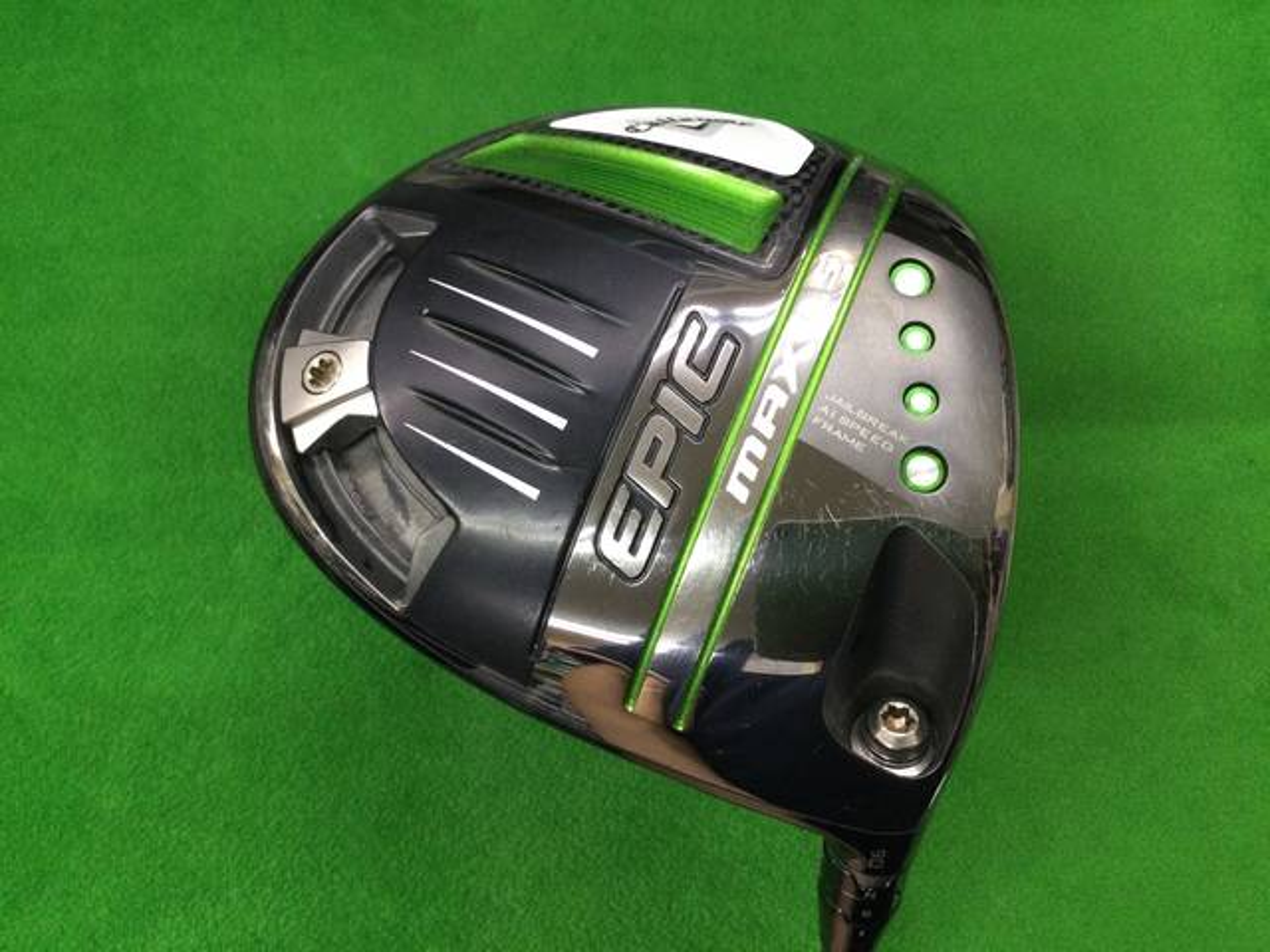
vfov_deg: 45.4
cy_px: 476
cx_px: 635
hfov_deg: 58.4
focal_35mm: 31
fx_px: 1137
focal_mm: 3.3
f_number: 2.4
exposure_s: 1/30
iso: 100
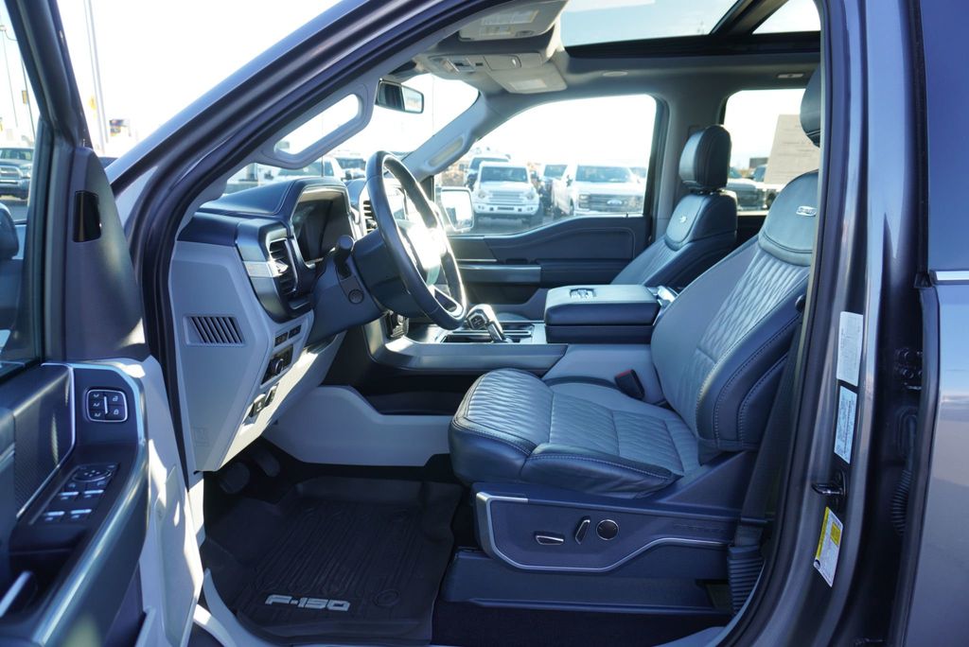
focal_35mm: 24
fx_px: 646
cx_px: 484
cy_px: 324
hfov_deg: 73.7
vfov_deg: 53.2
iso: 100
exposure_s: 1/60
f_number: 4
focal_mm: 16
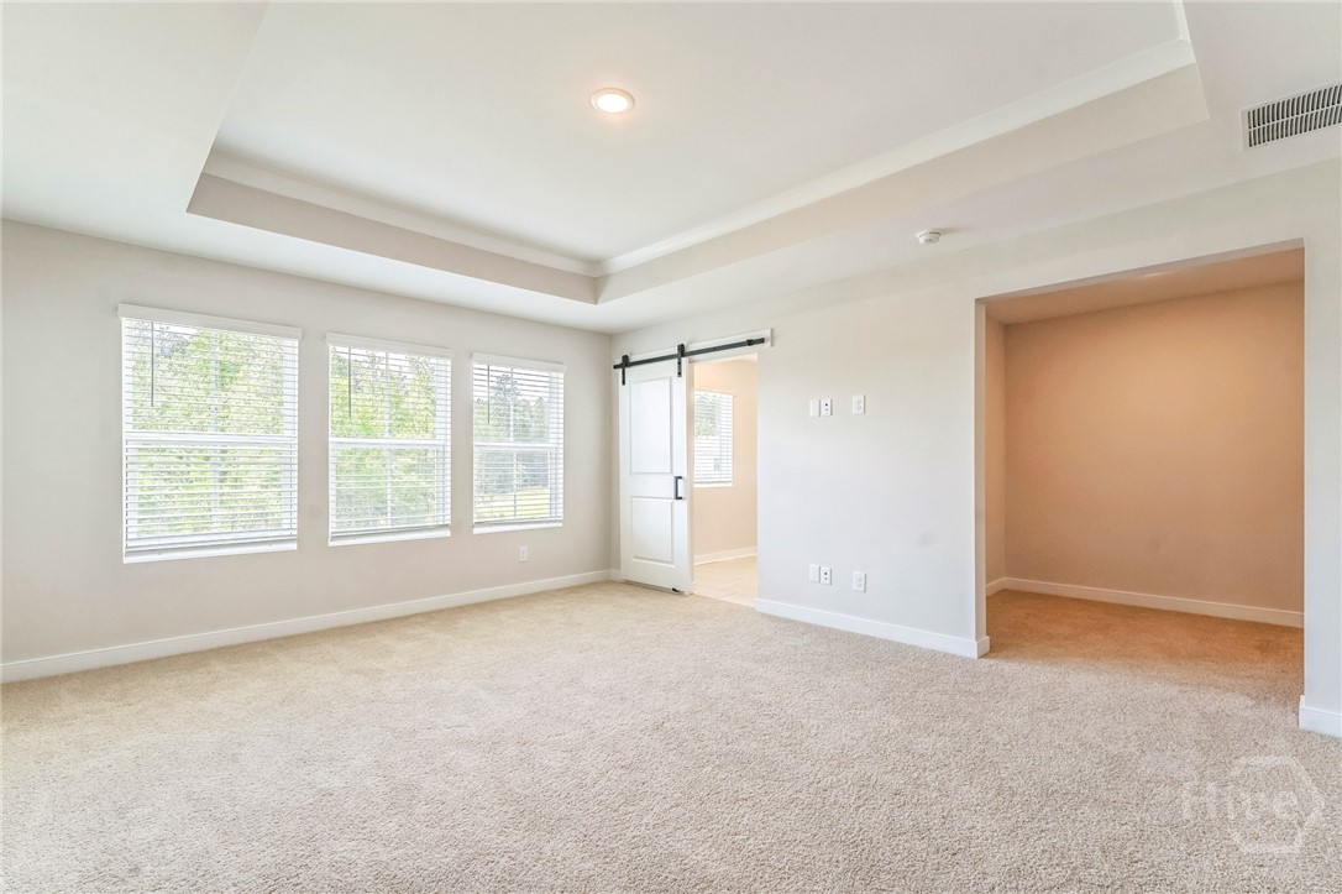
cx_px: 671
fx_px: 589
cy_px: 447
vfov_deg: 74.4
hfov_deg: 97.5
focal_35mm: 16
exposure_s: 1/100
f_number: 8
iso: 400
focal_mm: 15.8
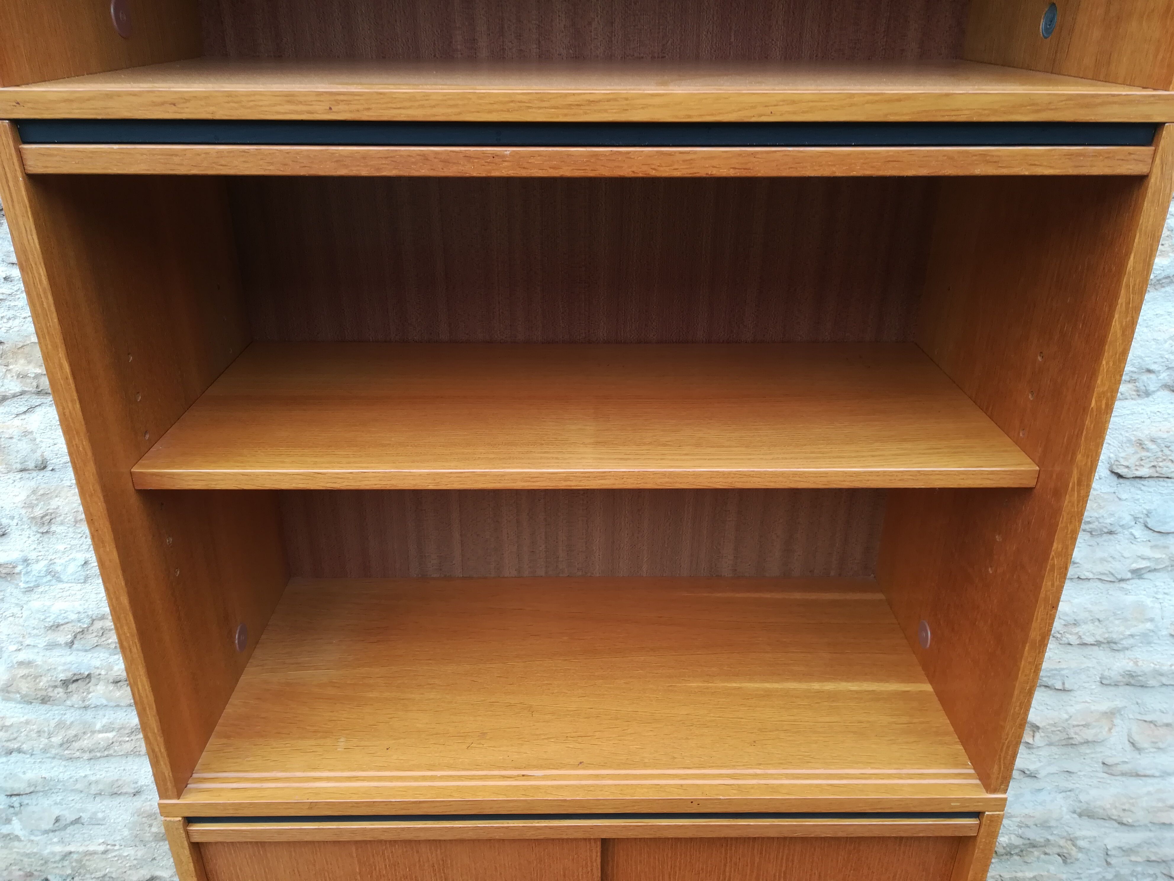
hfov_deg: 67.3
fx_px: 882
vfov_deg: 53.1
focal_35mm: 26
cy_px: 440
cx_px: 587
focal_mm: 3.83
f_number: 2.2
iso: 64
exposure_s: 1/50
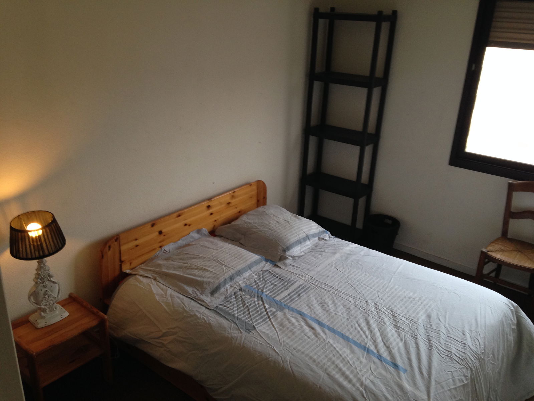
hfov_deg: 55.4
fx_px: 509
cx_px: 267
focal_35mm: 33
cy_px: 200
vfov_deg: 42.9
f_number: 2.4
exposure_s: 1/20
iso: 100
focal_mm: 4.12
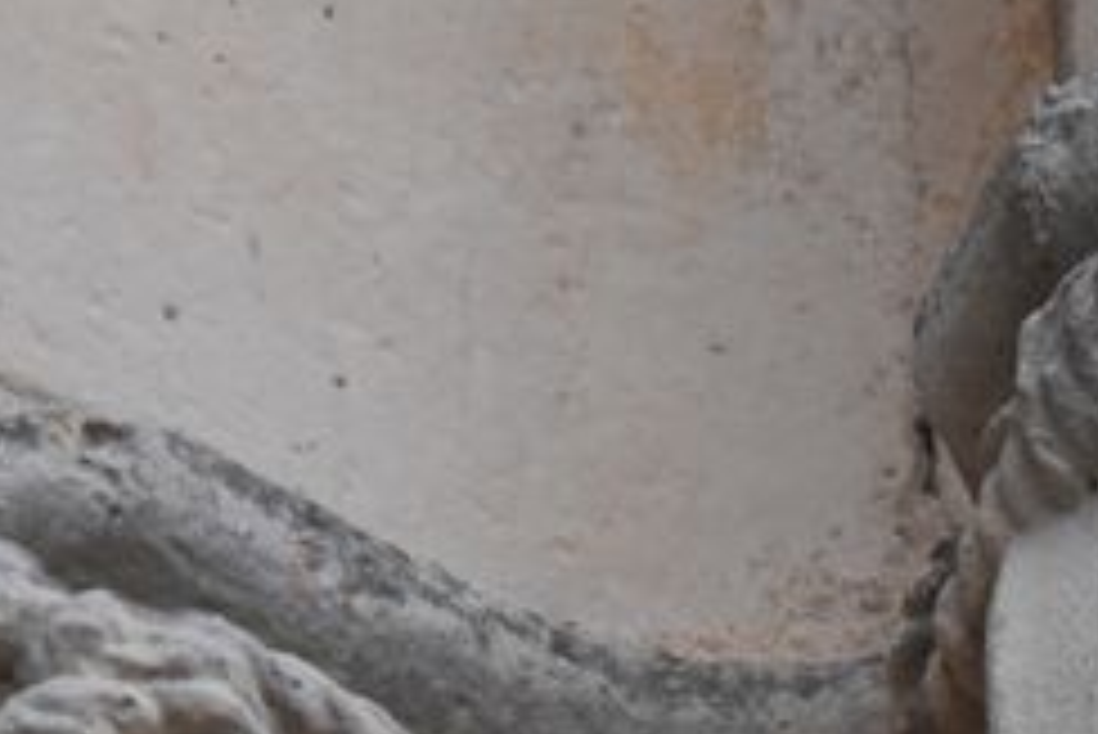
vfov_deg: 1.8
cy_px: 671
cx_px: 1116
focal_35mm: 774
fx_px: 23620
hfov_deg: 2.7
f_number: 4.8
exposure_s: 1/125
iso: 1250
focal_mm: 120
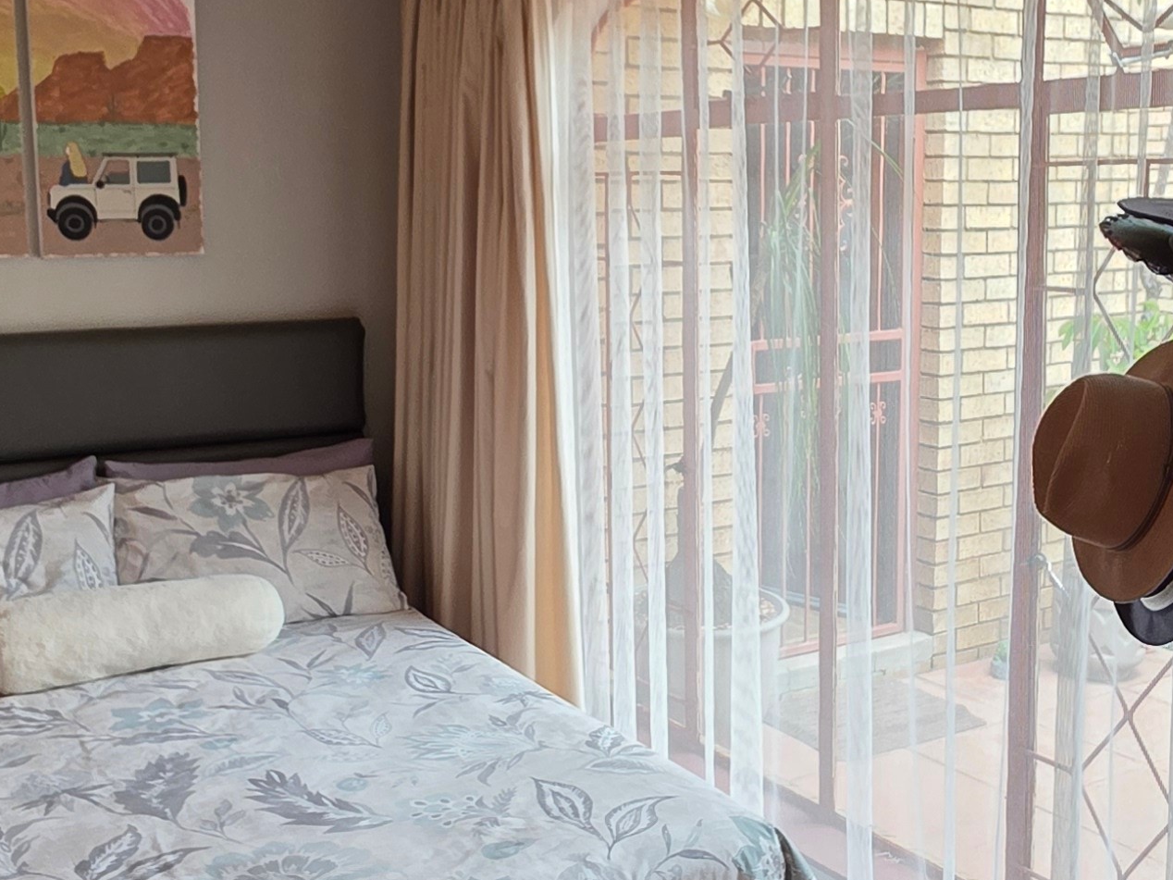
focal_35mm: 41
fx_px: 1389
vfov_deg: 35.1
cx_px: 644
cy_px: 402
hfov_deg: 45.7
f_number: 1.9
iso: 125
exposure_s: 1/100
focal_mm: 2.2
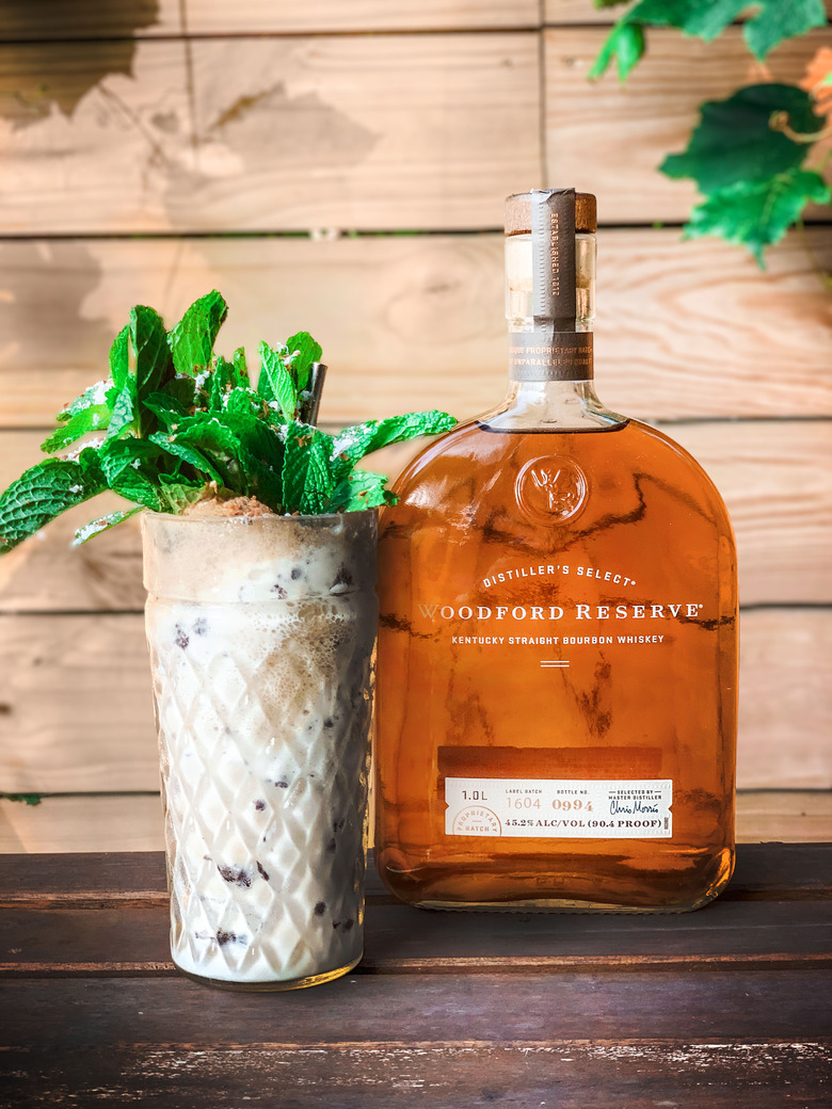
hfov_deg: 28.0
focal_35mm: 52
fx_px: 1666
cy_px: 554
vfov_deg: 36.8
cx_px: 416
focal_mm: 6
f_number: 2.4
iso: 50
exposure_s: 1/122
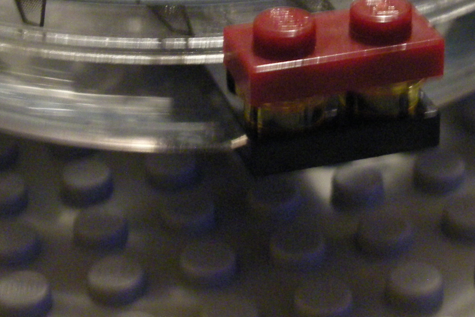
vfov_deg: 12.0
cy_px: 29
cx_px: 262
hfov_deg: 18.1
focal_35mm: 113
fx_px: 1491
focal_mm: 7.9
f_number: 2.8
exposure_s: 1/8
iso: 446
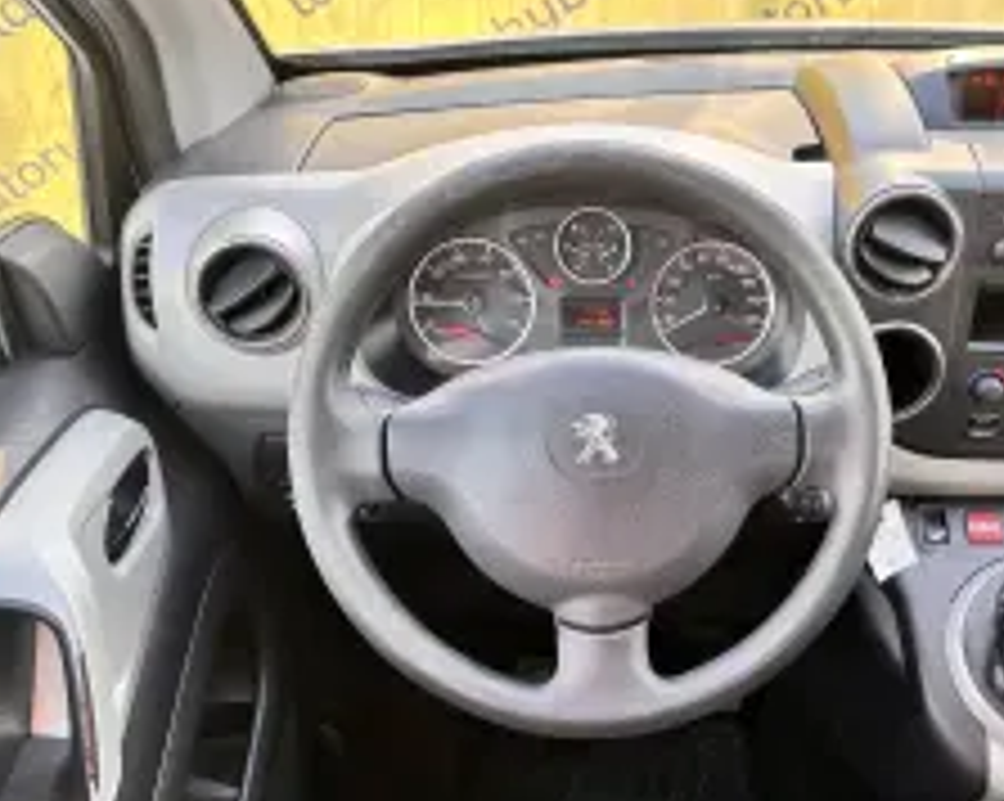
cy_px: 482
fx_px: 1217
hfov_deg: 44.2
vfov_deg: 36.3
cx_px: 662
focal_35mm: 41
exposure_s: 1/121
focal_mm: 5.96
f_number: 1.6
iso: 64
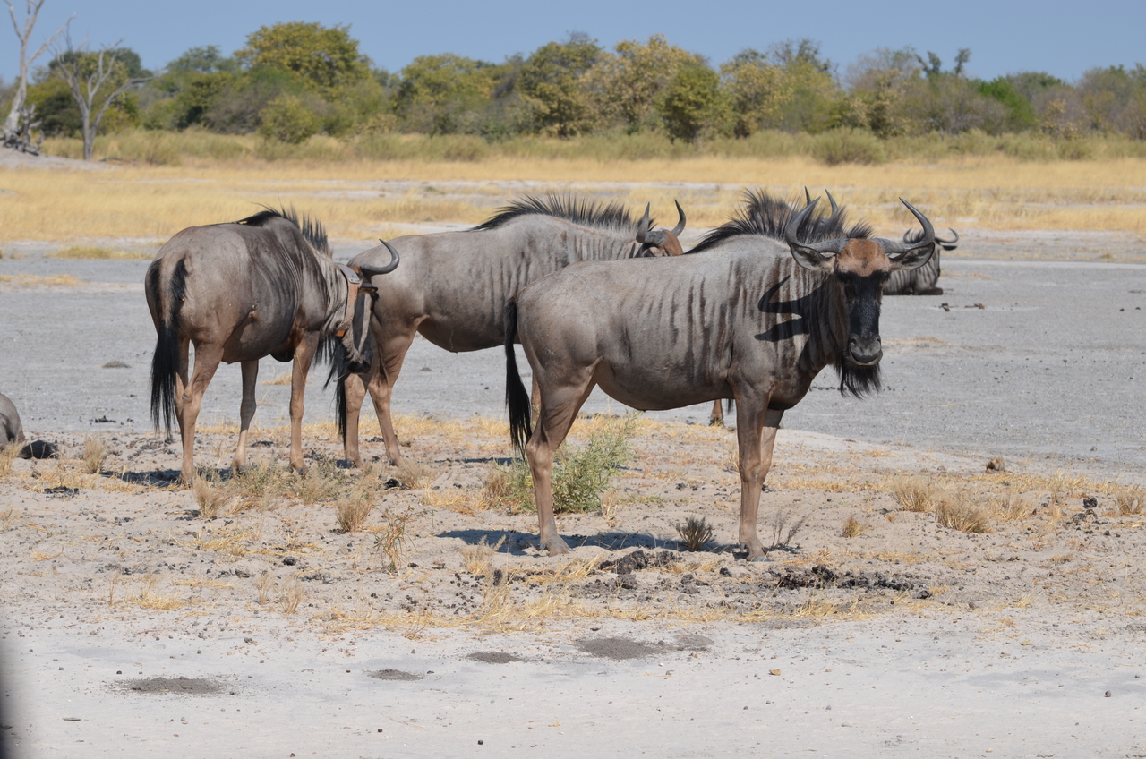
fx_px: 5004
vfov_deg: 8.7
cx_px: 573
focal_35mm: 158
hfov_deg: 13.1
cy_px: 380
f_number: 9
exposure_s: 1/320
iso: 100
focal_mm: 105
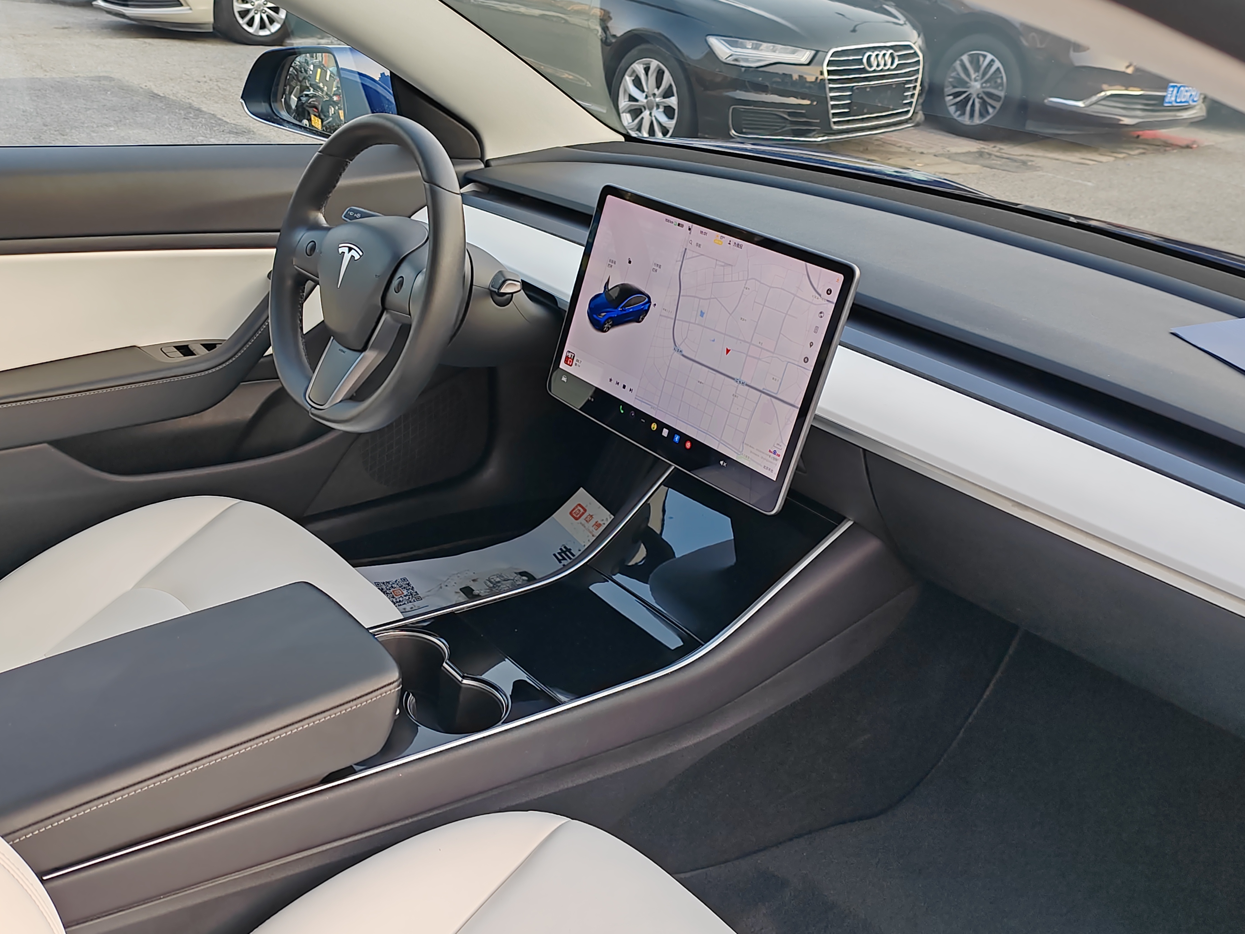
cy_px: 467
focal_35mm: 35
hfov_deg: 52.6
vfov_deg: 40.7
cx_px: 622
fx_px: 1259
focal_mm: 6.14
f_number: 1.8
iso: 80
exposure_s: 1/100
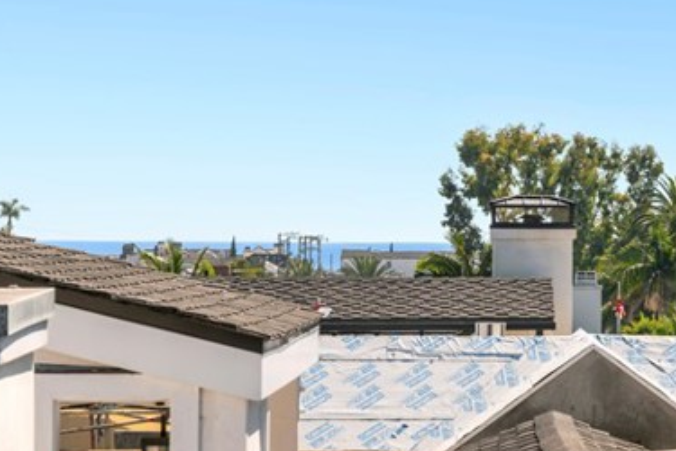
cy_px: 223
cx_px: 521
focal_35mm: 191
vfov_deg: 7.2
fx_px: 3586
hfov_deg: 10.7
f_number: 10
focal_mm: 70
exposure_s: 1/250
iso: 80
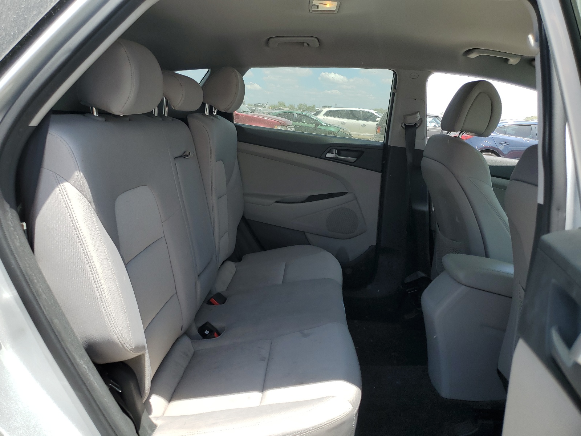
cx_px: 290
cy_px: 218
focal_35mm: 26
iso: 50
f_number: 1.5
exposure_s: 1/1111
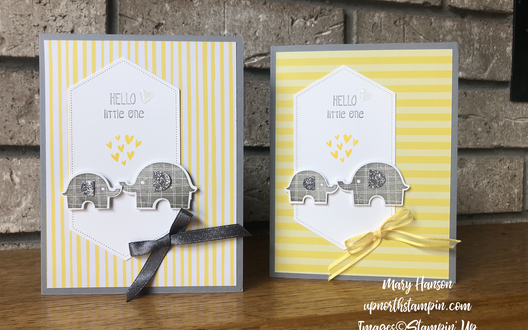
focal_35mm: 30
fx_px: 432
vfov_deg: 41.8
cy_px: 156
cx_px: 265
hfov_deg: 62.9
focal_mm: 3.99
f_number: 1.8
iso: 20
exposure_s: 1/156
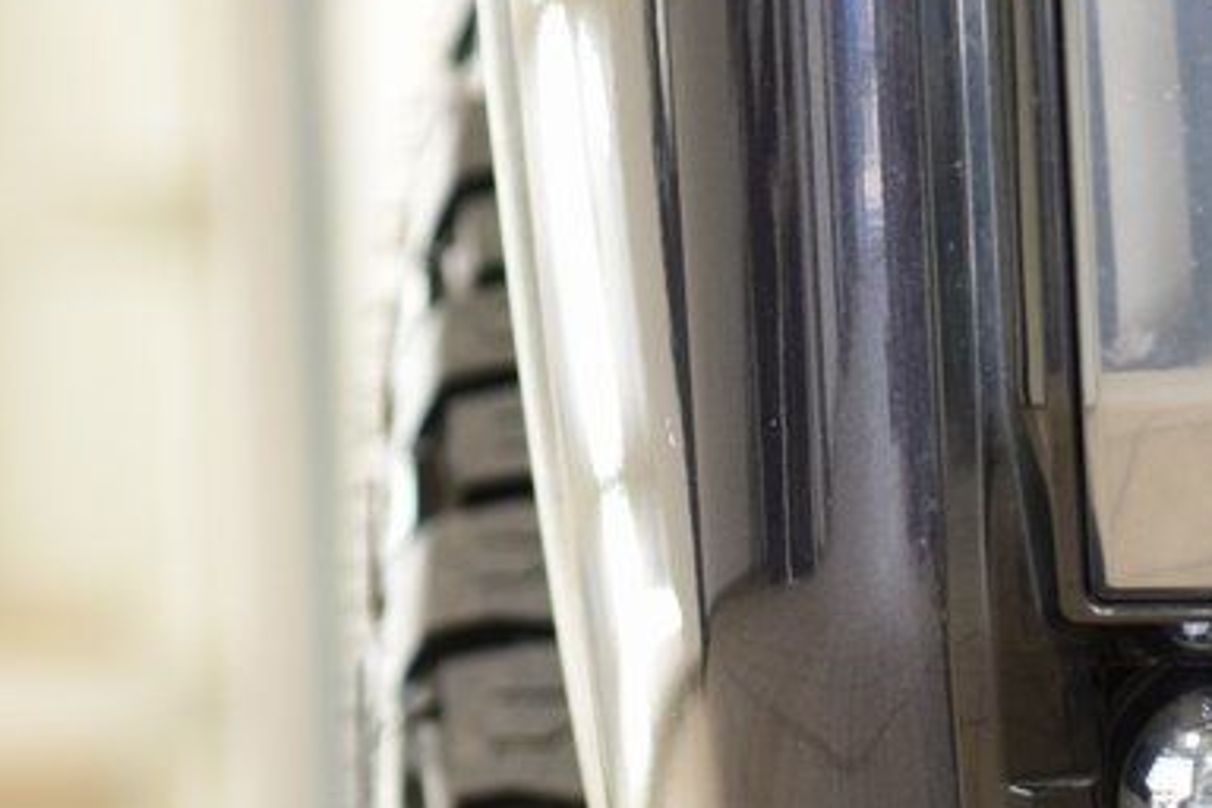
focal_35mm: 280
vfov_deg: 4.9
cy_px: 734
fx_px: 9426
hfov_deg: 7.3
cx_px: 1253
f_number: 2.8
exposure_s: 1/60
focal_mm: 70
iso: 1600
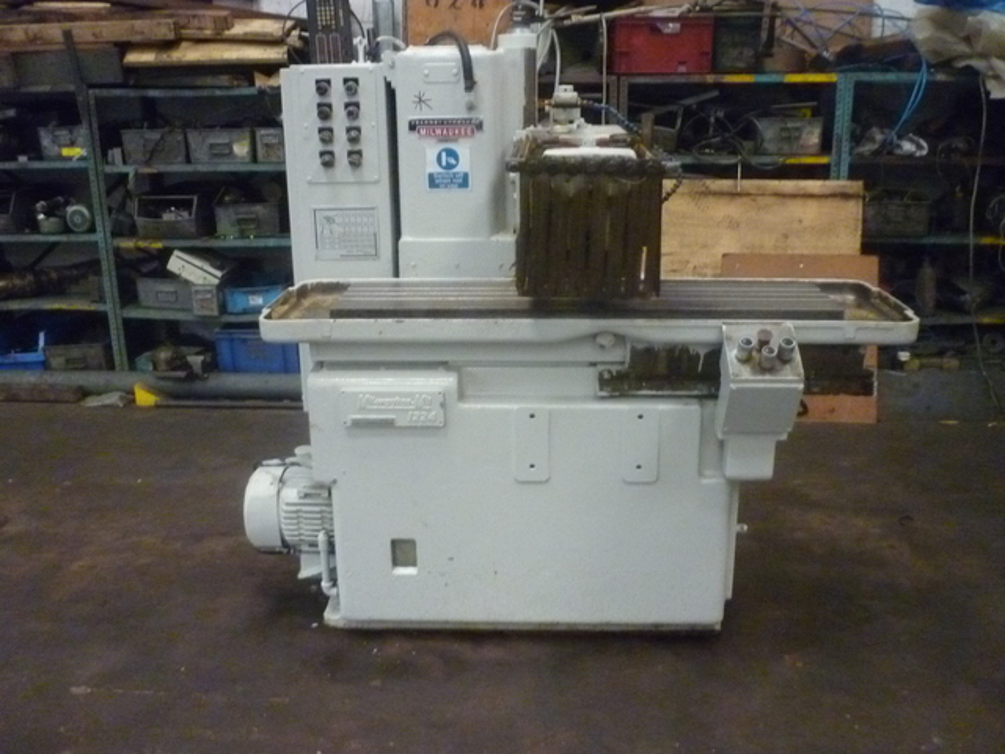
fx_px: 958
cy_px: 377
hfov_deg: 55.4
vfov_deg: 42.9
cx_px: 502
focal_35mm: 33
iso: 800
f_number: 2.8
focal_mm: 5.5
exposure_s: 1/13
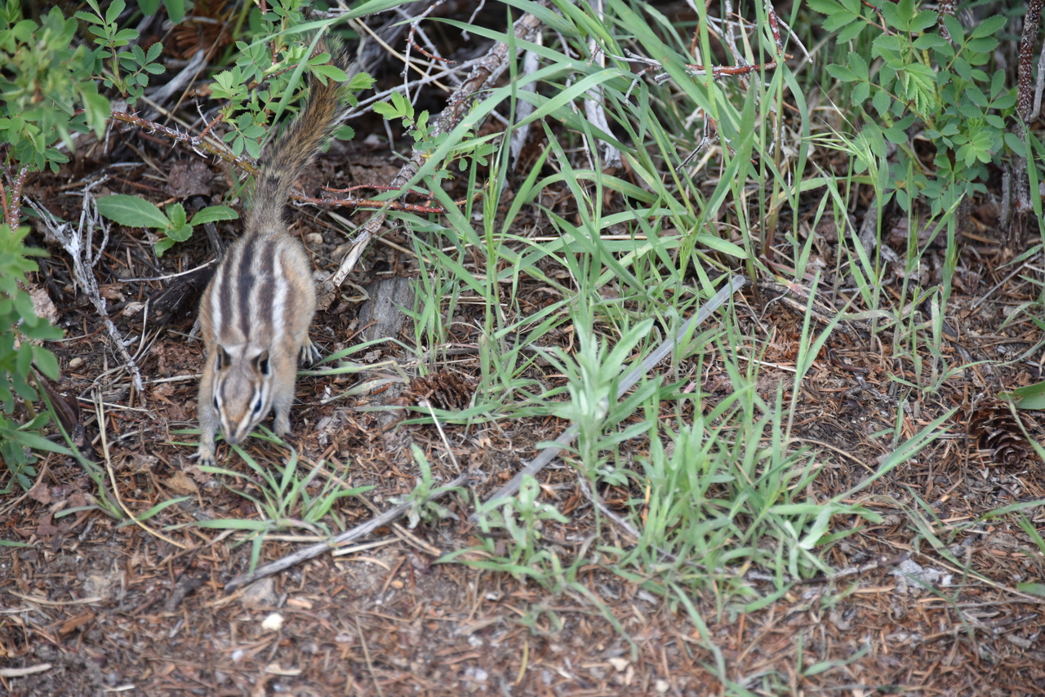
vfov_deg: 4.6
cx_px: 522
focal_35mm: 300
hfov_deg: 6.9
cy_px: 348
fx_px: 8710
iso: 900
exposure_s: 1/640
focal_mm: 300
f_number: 5.6
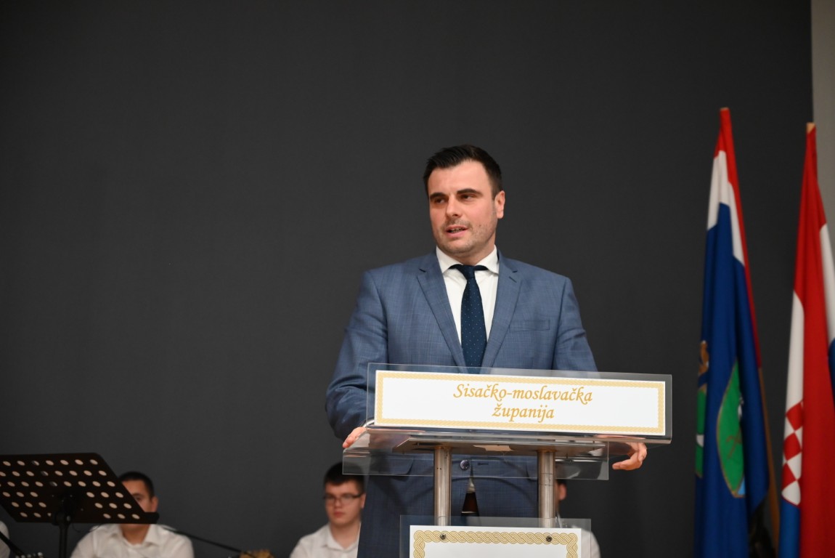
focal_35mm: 70
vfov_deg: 19.5
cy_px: 279
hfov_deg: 28.8
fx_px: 1624
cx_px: 418
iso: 3200
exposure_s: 1/60
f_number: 4
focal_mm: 70
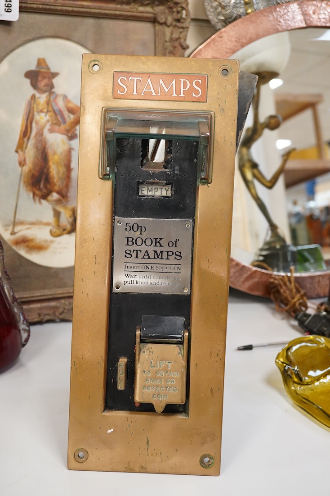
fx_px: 632
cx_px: 164
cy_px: 247
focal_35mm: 46
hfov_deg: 29.2
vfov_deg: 42.7
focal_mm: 30
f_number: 4.5
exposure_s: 1/160
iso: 2500
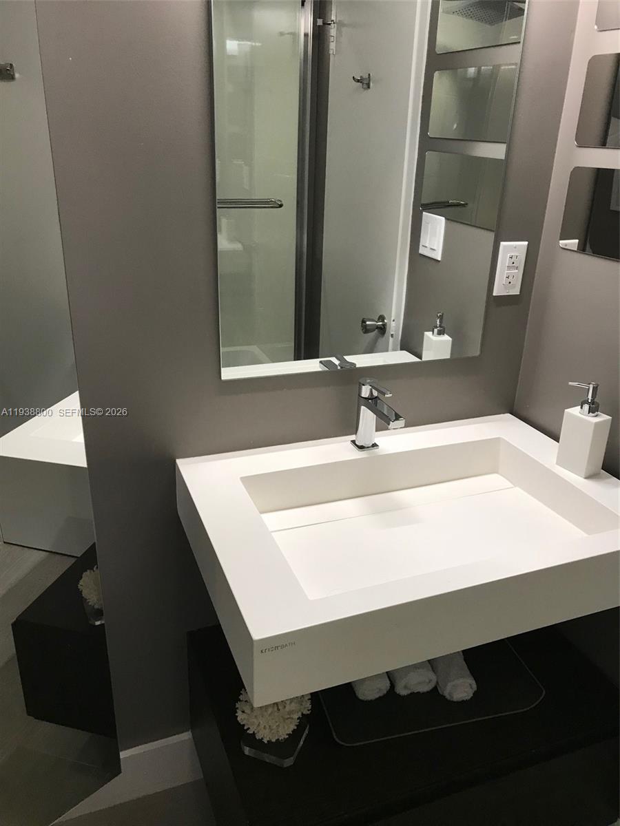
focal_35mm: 28
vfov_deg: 63.4
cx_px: 310
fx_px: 669
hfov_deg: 49.7
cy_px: 413
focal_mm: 3.99
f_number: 1.8
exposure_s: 1/30
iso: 40
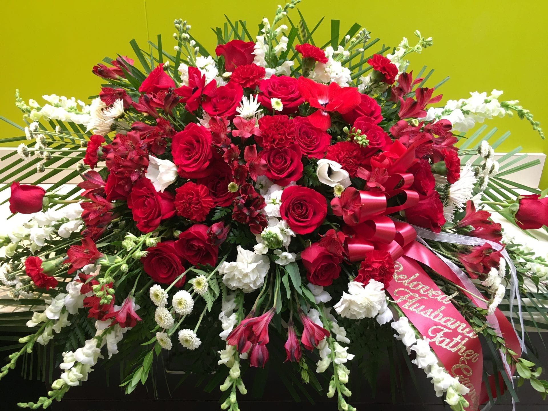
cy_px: 206
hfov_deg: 61.7
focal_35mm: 29
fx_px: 459
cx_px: 274
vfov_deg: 48.2
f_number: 2.2
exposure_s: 1/30
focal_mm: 4.15
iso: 100
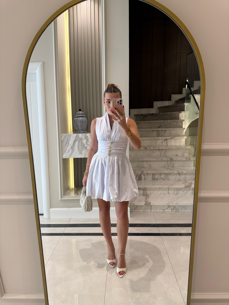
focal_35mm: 24
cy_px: 152
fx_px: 212
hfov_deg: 56.8
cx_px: 114
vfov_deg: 71.6
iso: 160
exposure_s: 1/100
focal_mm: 6.76
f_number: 1.78
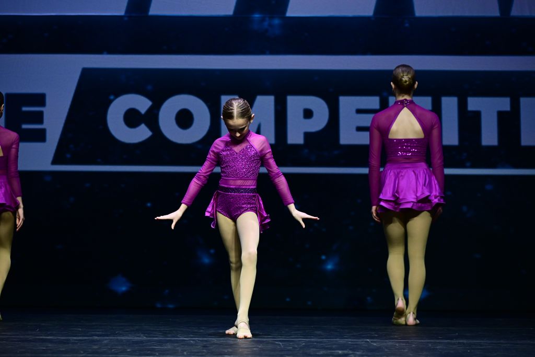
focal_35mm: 125
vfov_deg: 11.0
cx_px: 268
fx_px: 1858
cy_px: 178
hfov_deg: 16.4
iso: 3200
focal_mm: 125
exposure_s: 1/800
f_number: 3.5
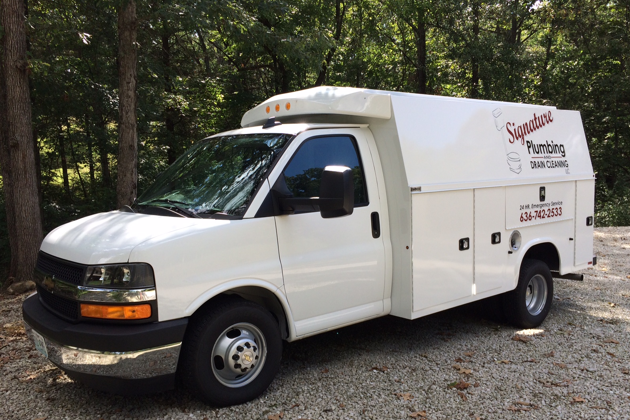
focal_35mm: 31
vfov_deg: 42.2
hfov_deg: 60.3
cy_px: 240
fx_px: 543
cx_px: 323
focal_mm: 4.15
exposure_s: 1/641
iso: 32
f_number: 2.2
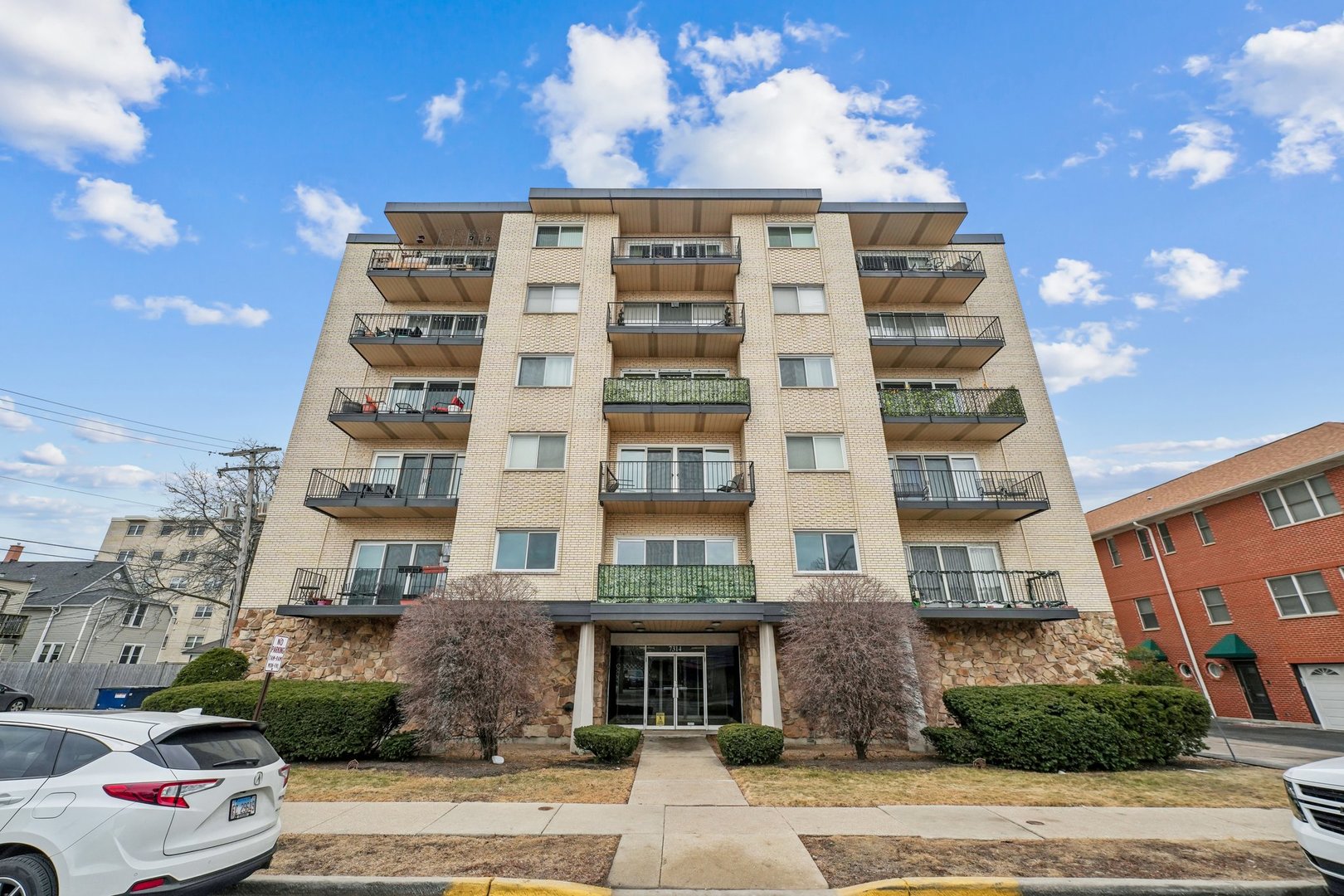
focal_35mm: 14
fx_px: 523
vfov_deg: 81.2
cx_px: 672
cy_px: 448
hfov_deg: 104.3
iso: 400
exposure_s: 1/500
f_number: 8
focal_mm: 14
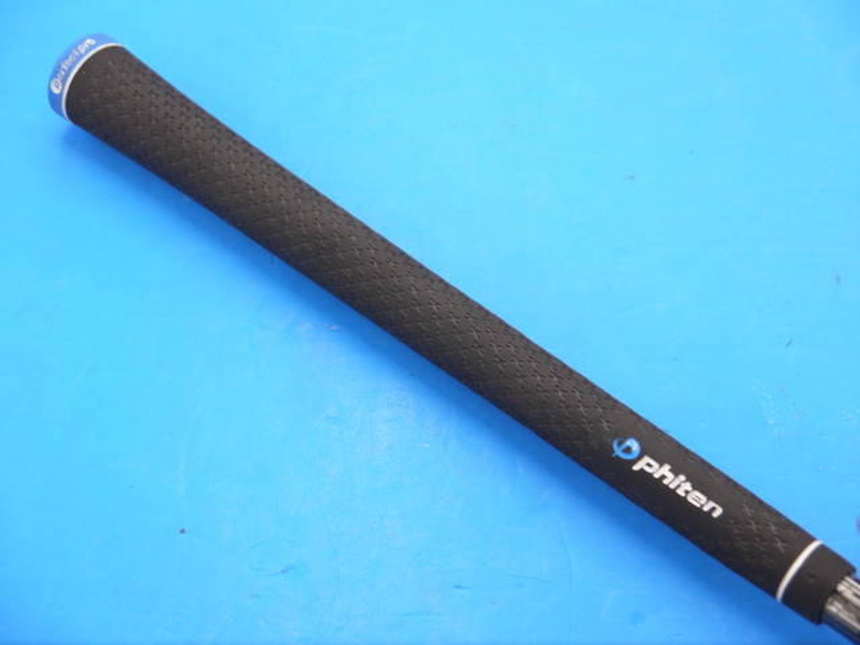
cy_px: 322
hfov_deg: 25.0
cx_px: 430
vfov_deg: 18.9
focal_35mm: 78
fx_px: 1938
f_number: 5.5
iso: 640
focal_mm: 39
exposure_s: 1/80
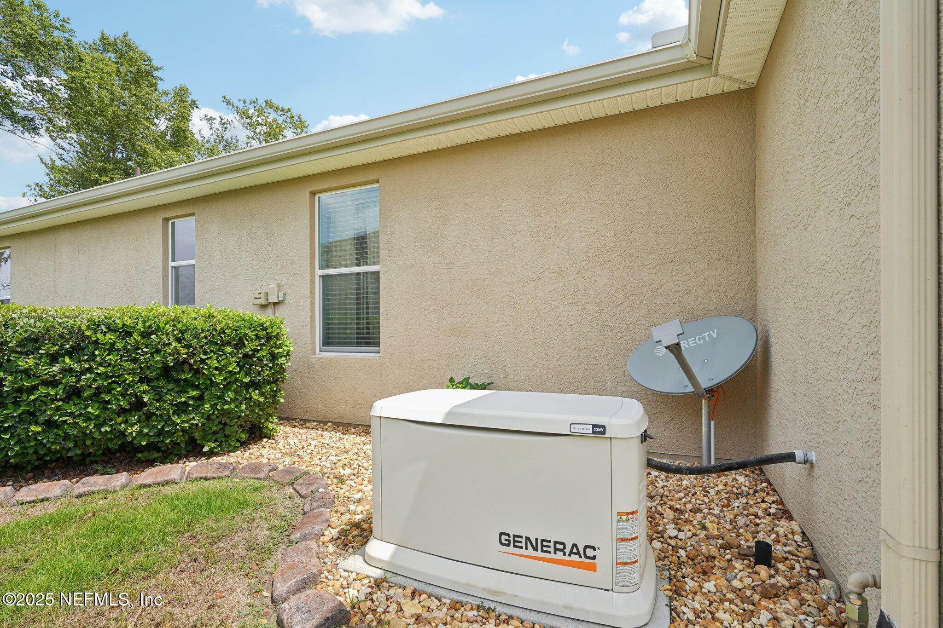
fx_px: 419
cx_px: 472
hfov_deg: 96.7
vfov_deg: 73.7
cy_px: 314
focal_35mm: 16
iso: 50
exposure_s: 1/90
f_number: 8
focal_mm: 16
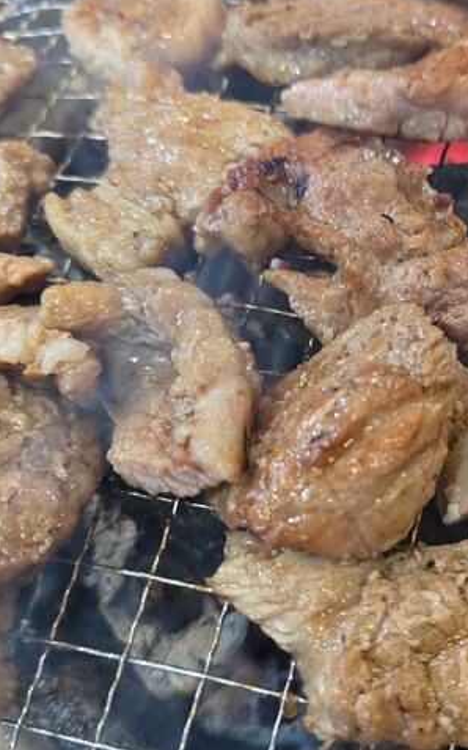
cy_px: 391
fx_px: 939
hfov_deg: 27.0
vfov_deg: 43.5
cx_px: 426
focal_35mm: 46
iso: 800
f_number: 1.7
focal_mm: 6.3
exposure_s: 1/120
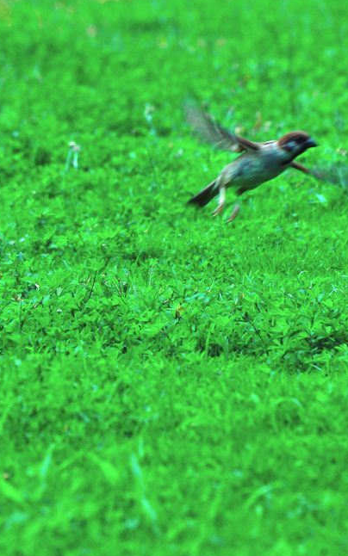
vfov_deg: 4.3
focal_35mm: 484
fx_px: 7341
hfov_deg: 2.7
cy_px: 275
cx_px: 201
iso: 2200
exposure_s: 1/320
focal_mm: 200
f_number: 13
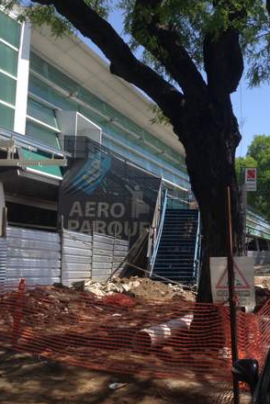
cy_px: 202
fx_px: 517
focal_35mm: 46
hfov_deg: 27.7
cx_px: 267
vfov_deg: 42.7
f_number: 2.4
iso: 50
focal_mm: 4.12
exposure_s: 1/903
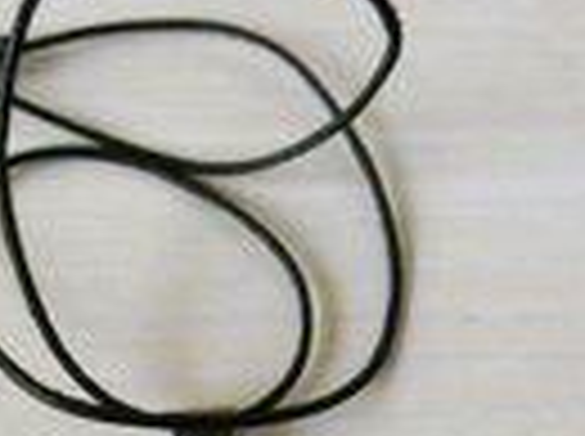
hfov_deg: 29.2
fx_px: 1113
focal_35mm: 66
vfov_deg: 21.6
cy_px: 402
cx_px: 182
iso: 640
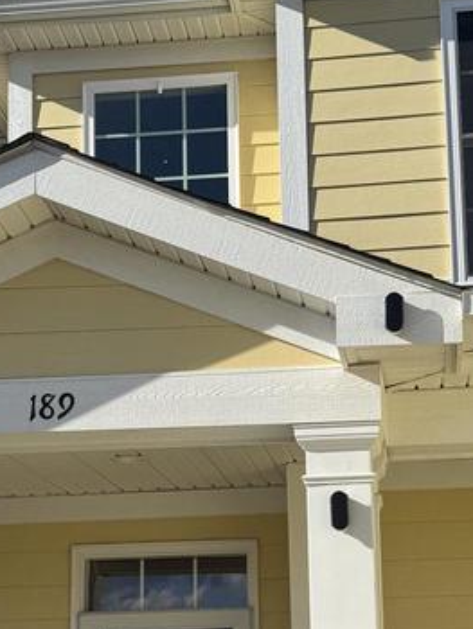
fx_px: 1347
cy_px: 431
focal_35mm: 74
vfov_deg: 26.1
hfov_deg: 19.9
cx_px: 248
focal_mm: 6.76
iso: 80
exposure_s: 1/6410
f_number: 1.78
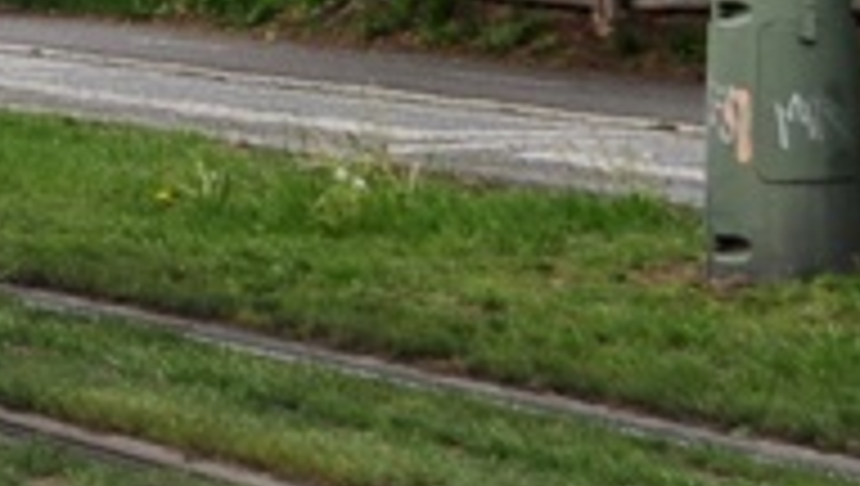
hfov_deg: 6.9
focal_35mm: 294
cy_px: -562
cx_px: -1265
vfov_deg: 4.1
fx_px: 6708
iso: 200
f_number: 6.3
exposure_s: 1/160
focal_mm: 35
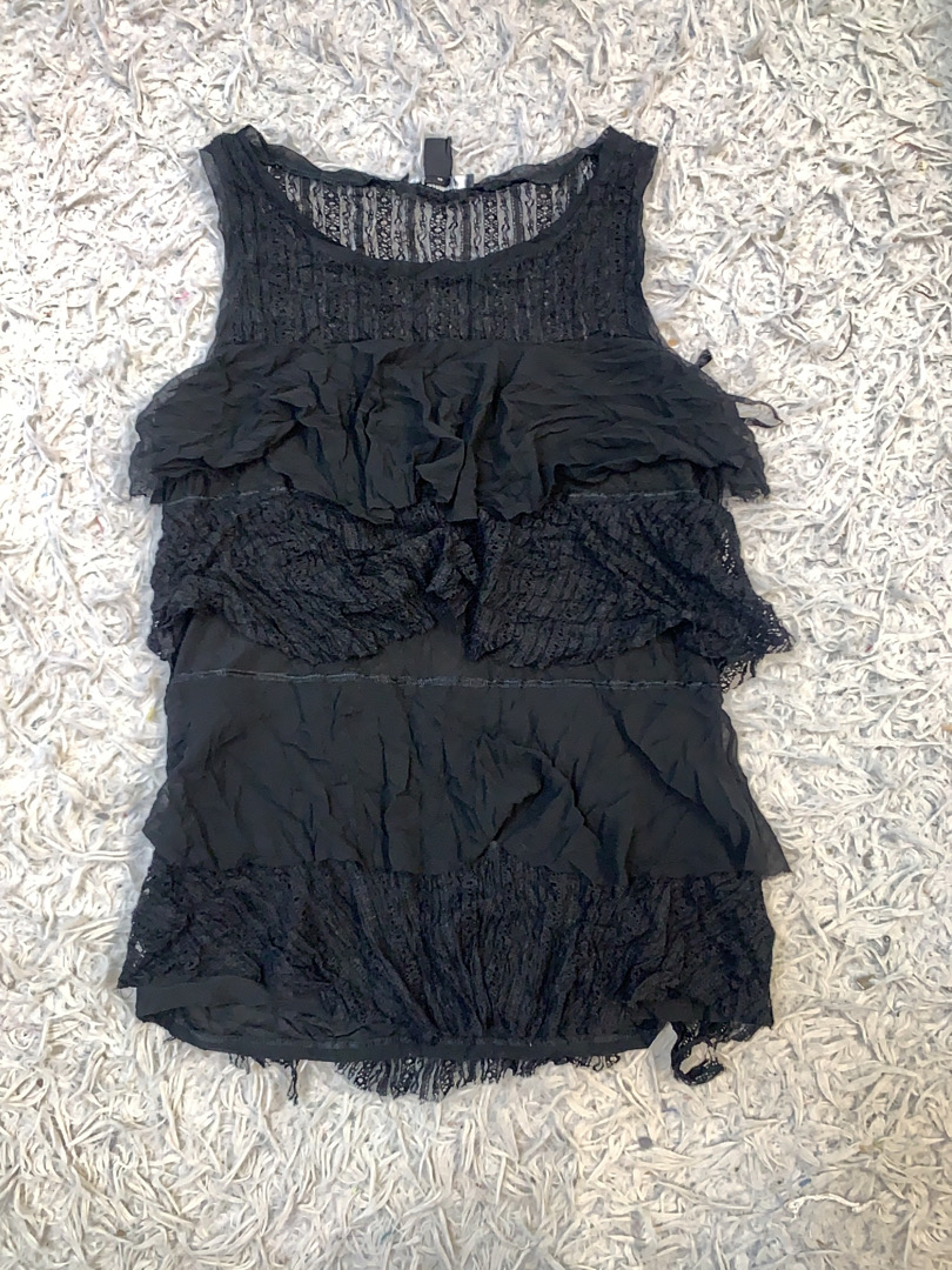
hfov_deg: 53.1
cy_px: 635
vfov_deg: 67.3
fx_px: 953
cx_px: 476
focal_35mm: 26
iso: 100
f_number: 1.8
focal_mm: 4.25
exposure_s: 1/100
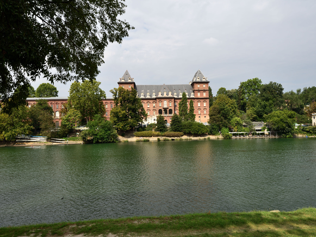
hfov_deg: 69.3
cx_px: 166
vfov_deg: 54.9
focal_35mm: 25
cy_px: 119
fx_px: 228
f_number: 11
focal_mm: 23
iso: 64
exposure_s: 1/100
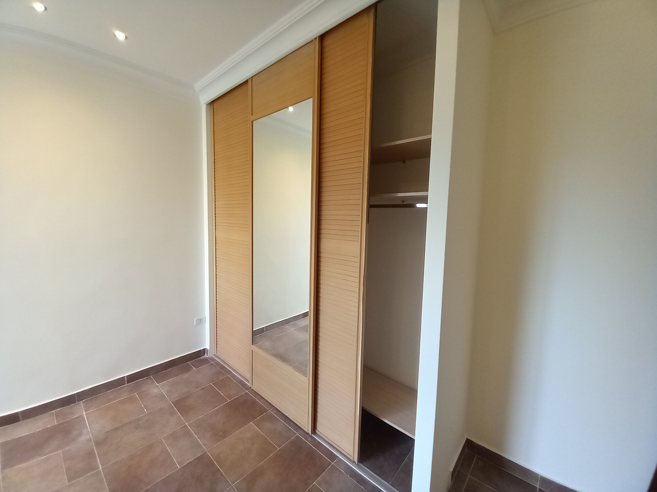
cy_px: 246
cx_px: 328
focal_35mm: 13
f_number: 2.2
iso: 100
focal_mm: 1.13
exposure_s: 1/50
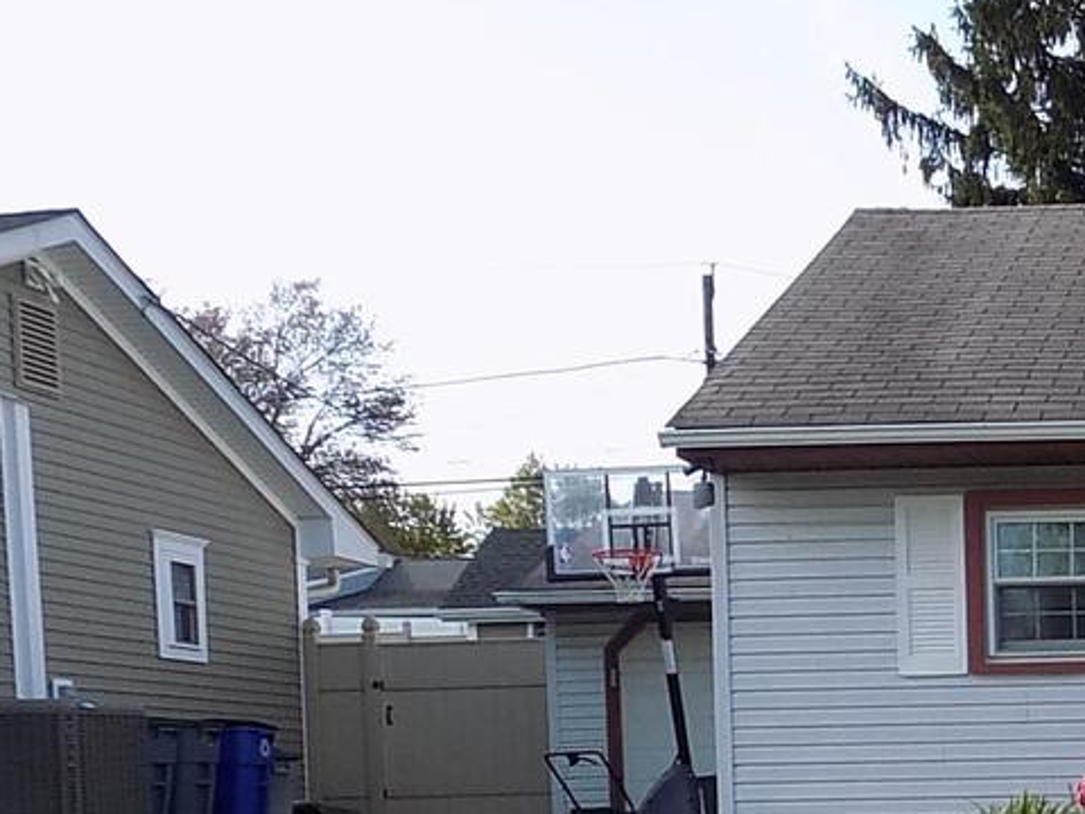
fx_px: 2163
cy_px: 918
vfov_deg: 20.2
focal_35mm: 69
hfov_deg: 24.5
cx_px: 1424
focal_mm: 4
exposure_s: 1/320
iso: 80
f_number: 3.1
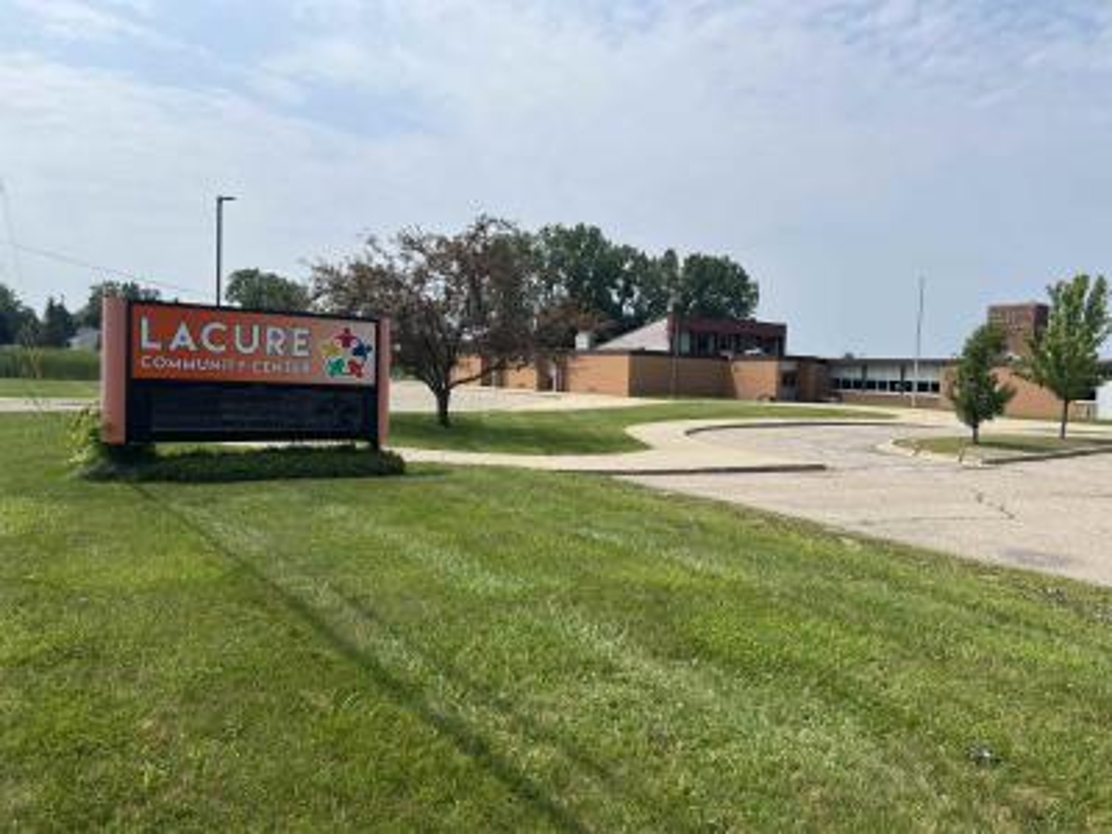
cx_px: 556
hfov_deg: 67.3
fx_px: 835
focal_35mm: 26
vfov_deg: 53.1
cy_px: 417
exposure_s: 1/6579
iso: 50
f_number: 1.5
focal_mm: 5.7
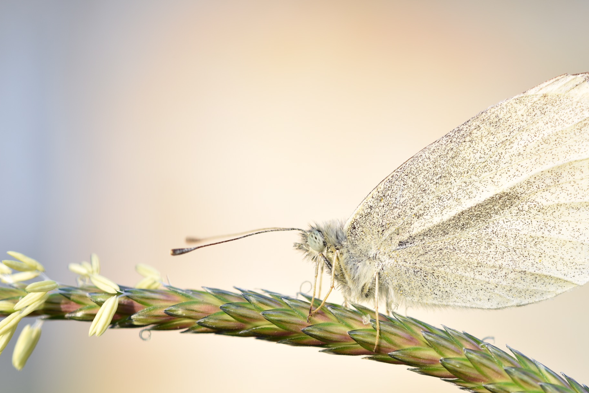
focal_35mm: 132
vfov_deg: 10.4
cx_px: 345
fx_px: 2160
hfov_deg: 15.5
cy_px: 220
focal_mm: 105
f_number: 9
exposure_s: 1/30
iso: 125
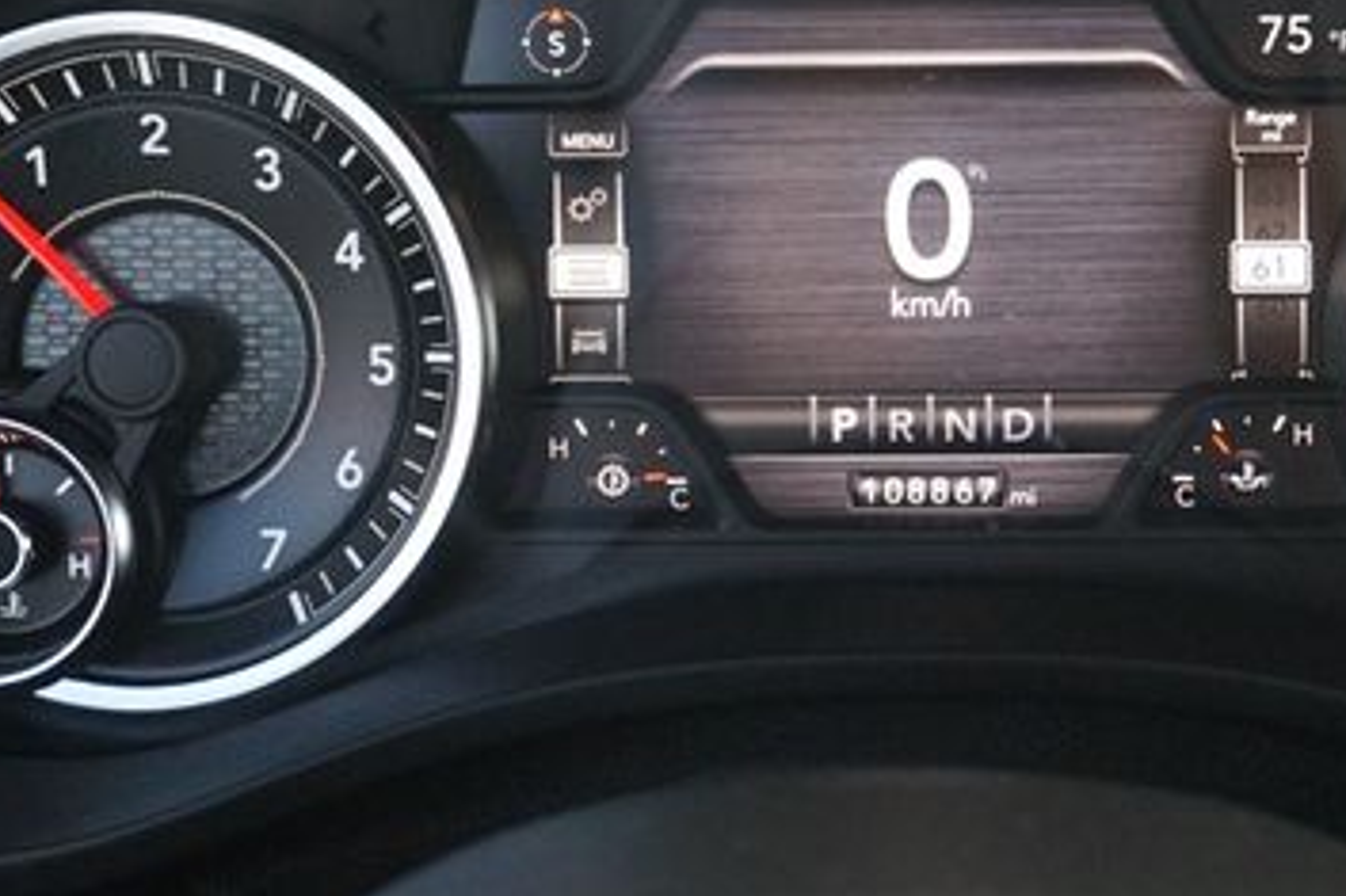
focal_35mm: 68
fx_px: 2538
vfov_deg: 19.9
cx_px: 938
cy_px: 221
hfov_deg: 29.4
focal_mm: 25
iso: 2000
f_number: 4.5
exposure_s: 1/160
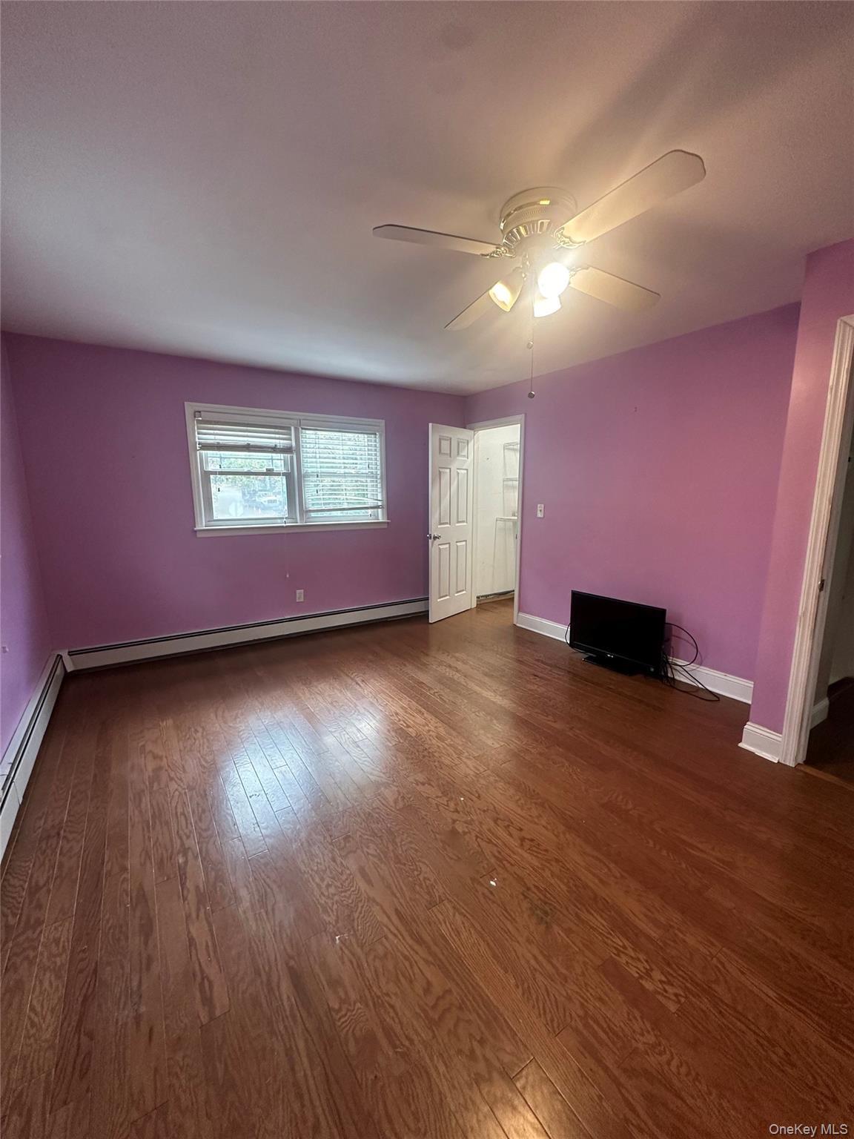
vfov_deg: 102.1
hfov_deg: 85.7
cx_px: 427
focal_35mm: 14
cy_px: 570
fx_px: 461
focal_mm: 2.22
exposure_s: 1/60
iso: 200
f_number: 2.2
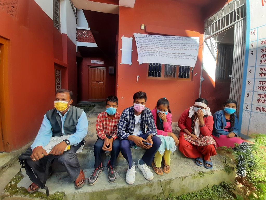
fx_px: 100
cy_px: 100
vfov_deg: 89.9
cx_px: 133
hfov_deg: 106.2
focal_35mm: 13
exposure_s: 1/147
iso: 40
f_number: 2.2
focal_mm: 1.42
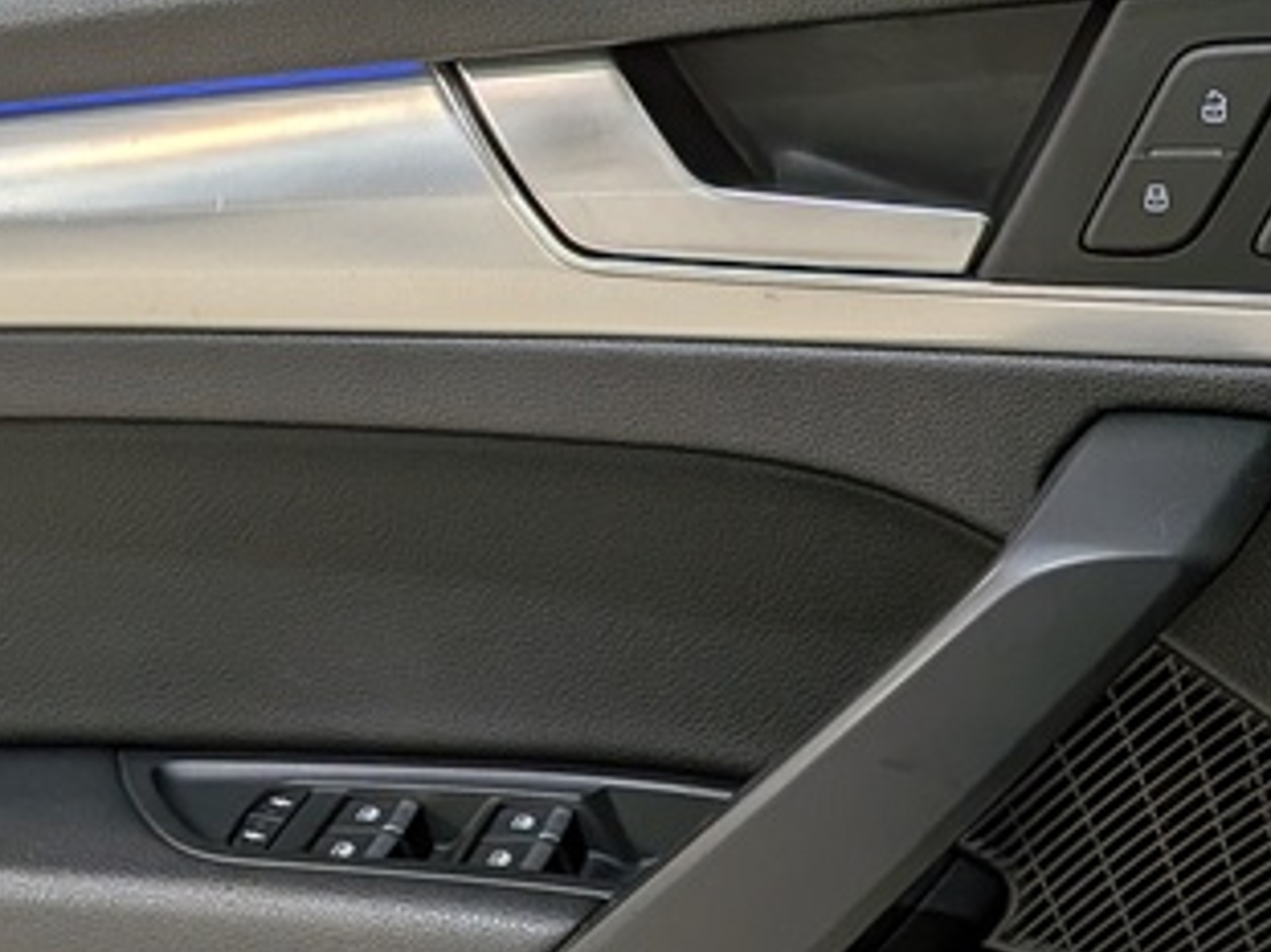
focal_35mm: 79
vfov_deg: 18.2
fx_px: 2900
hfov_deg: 24.7
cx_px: 715
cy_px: 952
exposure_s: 1/215
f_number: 1.7
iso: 27
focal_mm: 4.53
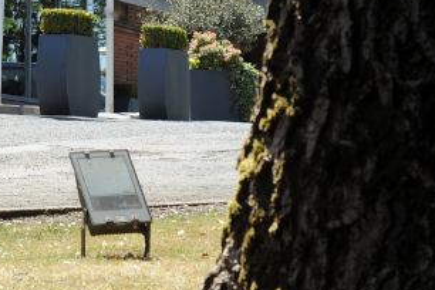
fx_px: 2368
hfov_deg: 10.4
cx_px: -33
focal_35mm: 196
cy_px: -226
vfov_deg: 6.8
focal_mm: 50
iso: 200
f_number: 8
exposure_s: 1/250
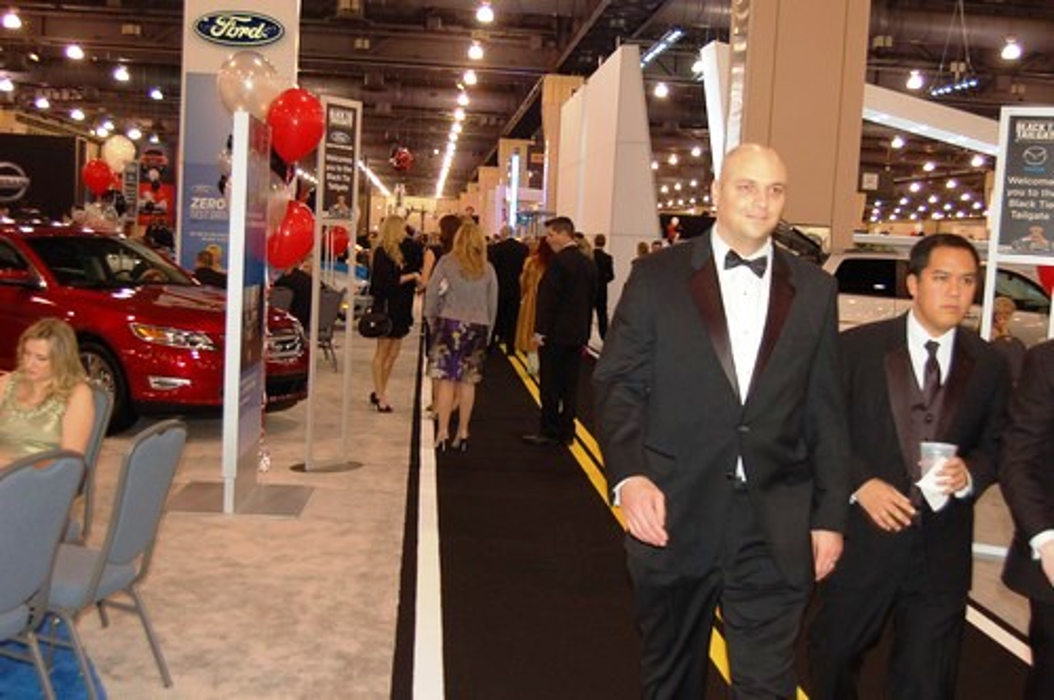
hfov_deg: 43.7
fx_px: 1316
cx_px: 527
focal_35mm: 45
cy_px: 350
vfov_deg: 29.8
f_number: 4.2
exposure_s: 1/60
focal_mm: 30
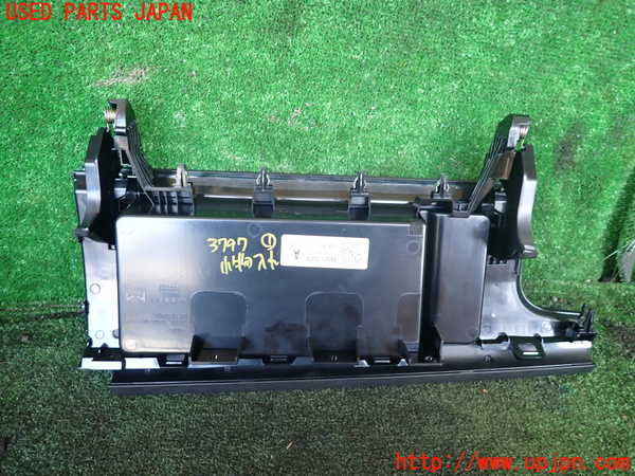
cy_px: 238
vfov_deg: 54.9
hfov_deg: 69.4
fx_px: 459
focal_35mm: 25
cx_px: 318
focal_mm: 4.5
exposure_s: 1/60
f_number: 2
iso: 200
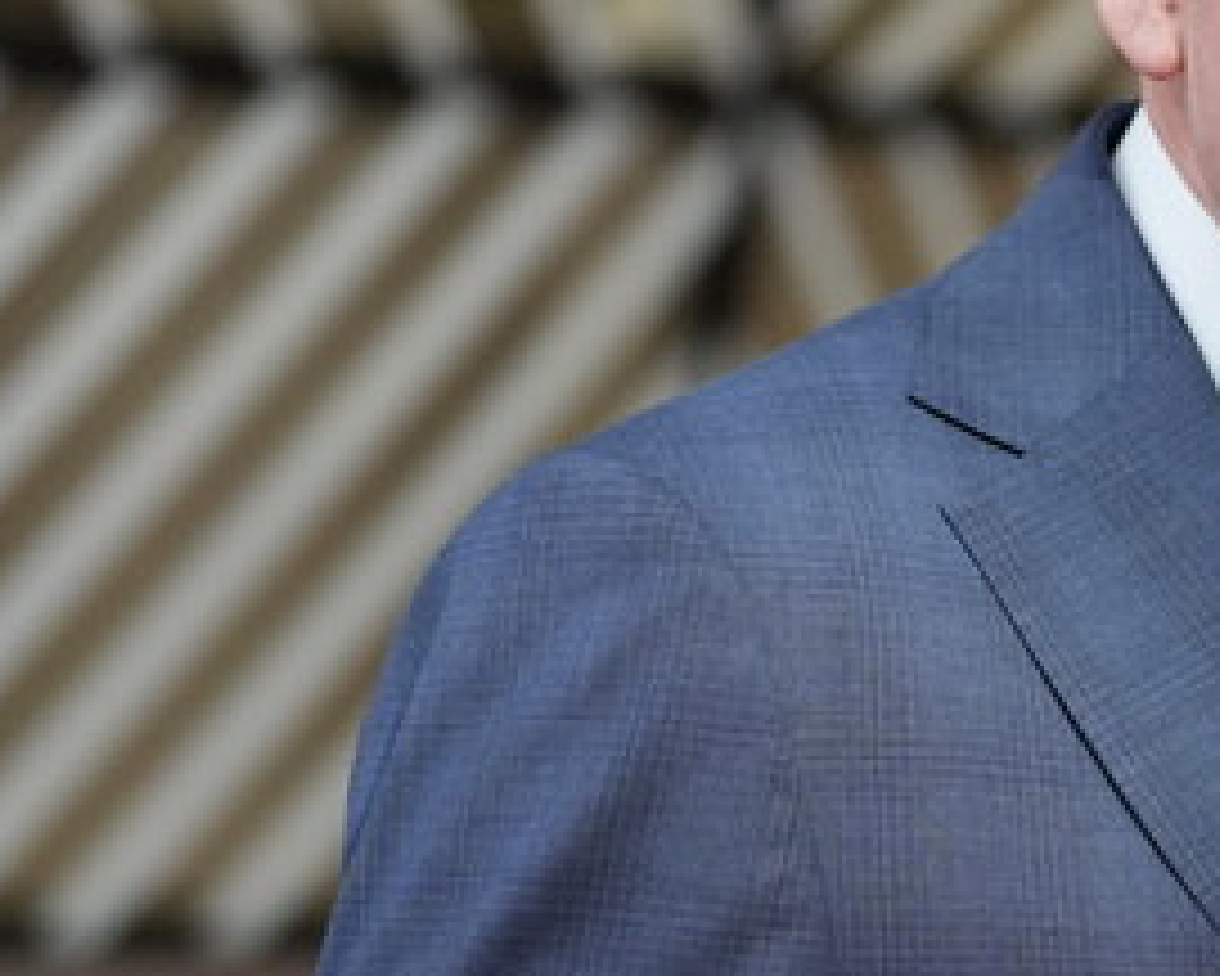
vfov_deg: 6.2
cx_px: 2282
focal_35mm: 248
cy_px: 780
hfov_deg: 7.5
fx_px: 8958
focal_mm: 70
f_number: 2.8
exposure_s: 1/1000
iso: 1600
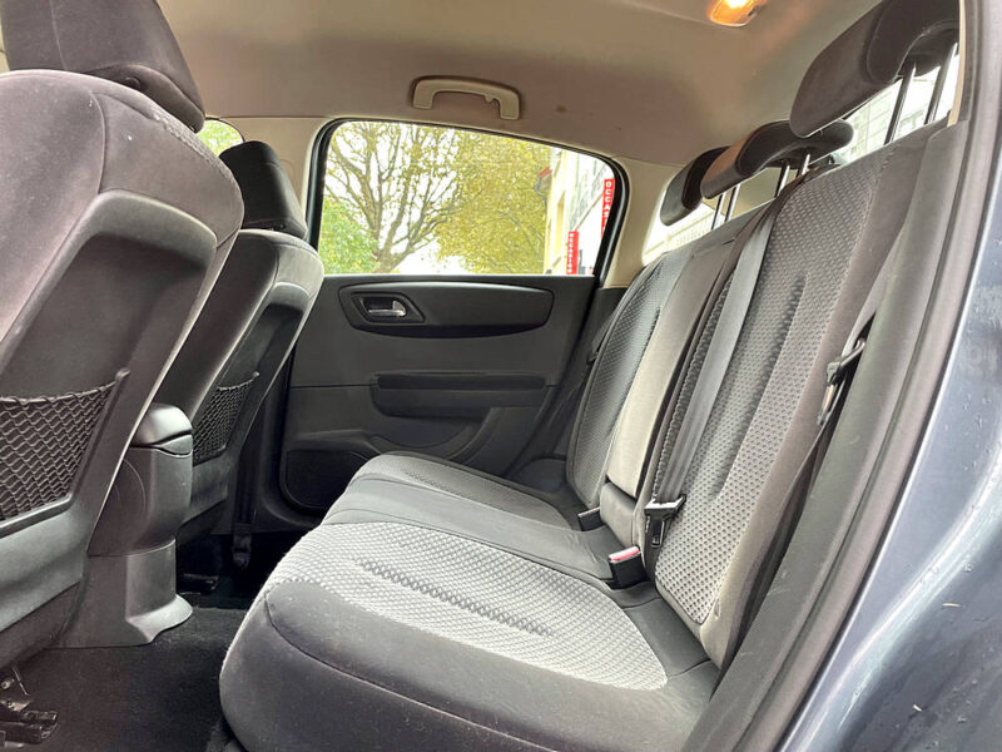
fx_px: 753
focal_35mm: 26
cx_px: 501
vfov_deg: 53.1
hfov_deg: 67.3
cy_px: 376
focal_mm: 4.2
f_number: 1.6
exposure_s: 1/121
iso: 125
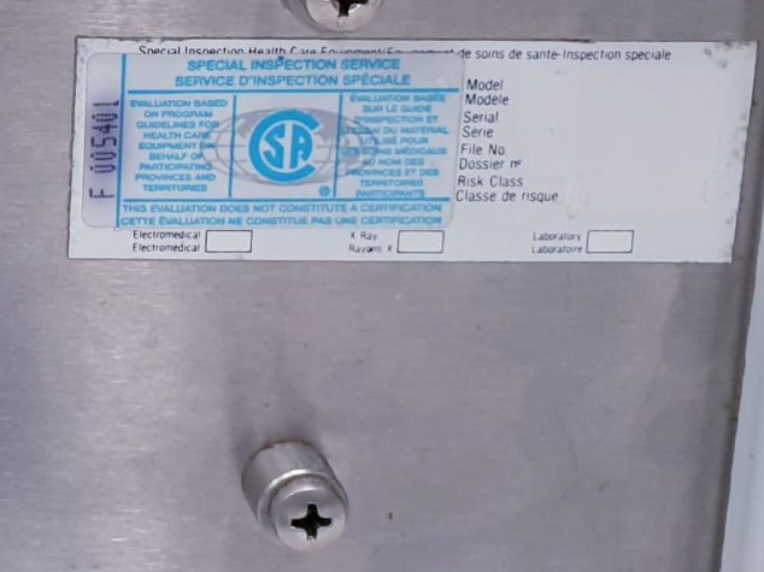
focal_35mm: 105
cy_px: -34
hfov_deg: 16.8
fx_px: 2317
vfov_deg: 13.8
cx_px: -416
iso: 80
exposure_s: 1/50
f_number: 2.4
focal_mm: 4.3
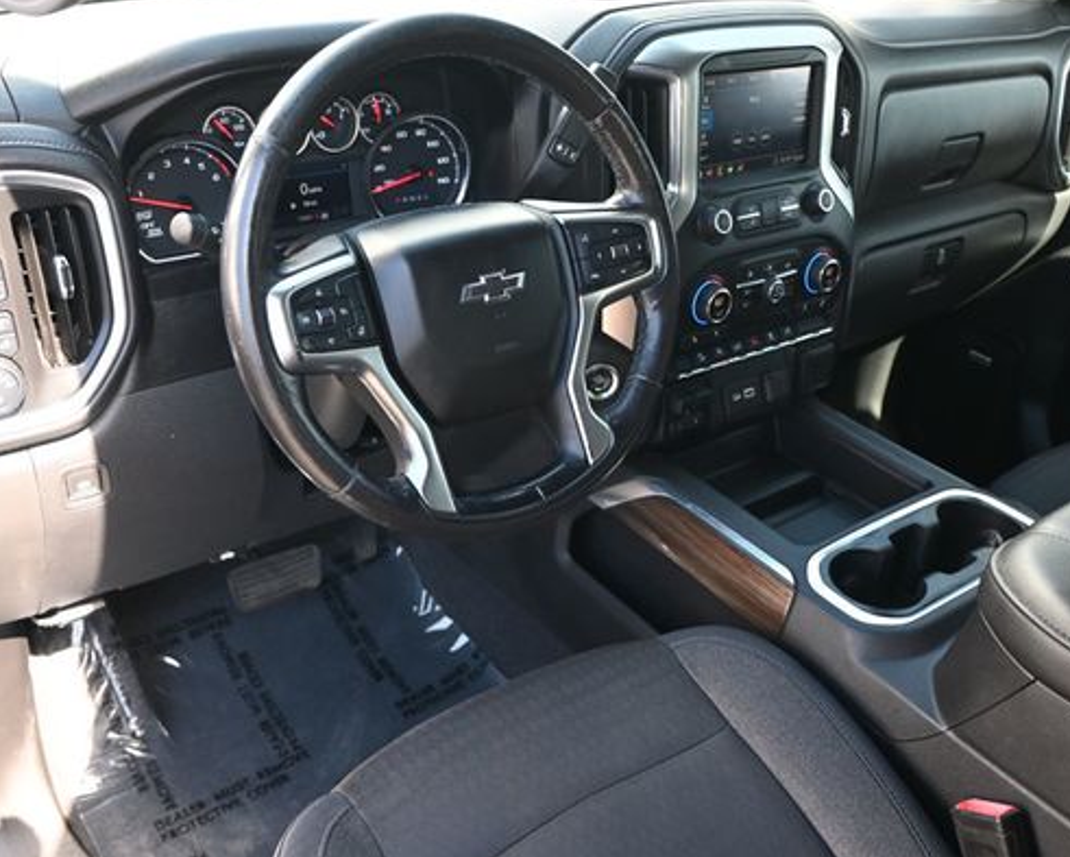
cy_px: 399
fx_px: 1045
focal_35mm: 33
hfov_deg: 54.2
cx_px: 506
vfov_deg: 44.5
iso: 720
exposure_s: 1/125
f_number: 3.5
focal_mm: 18
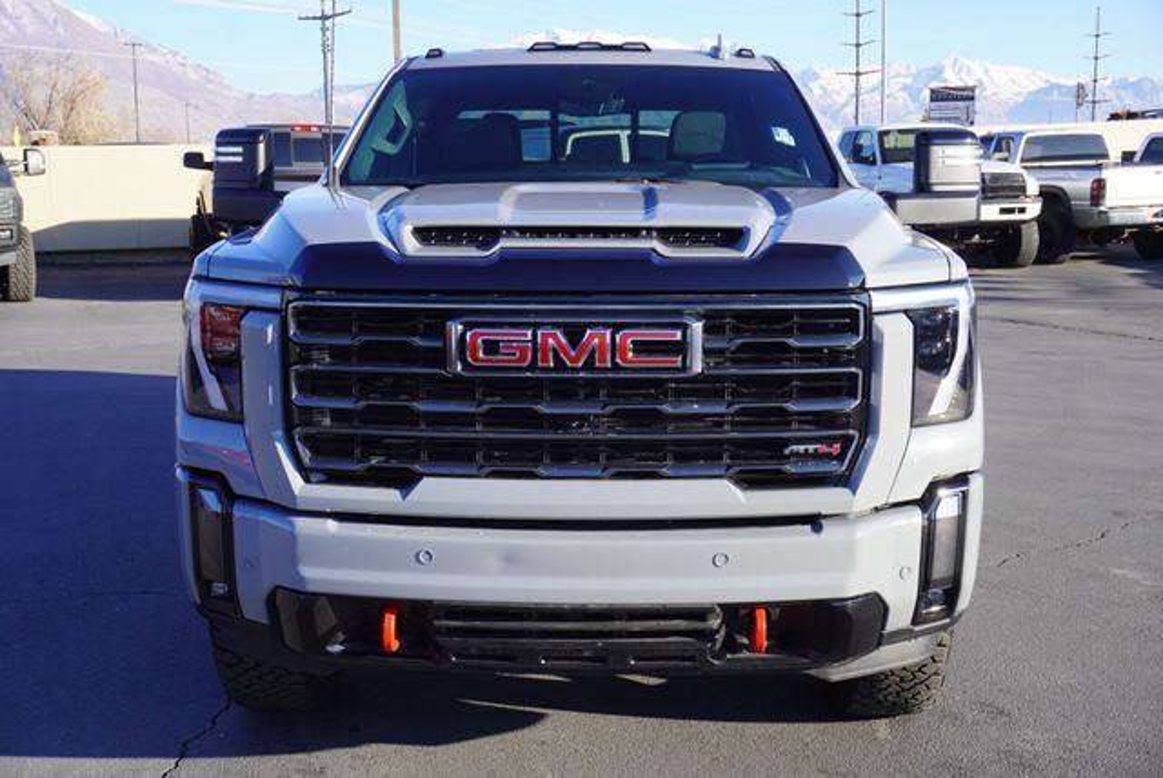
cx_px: 582
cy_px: 389
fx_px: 1358
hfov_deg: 46.4
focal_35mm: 42
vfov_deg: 32.0
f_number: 8
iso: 100
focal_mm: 28
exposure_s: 1/100
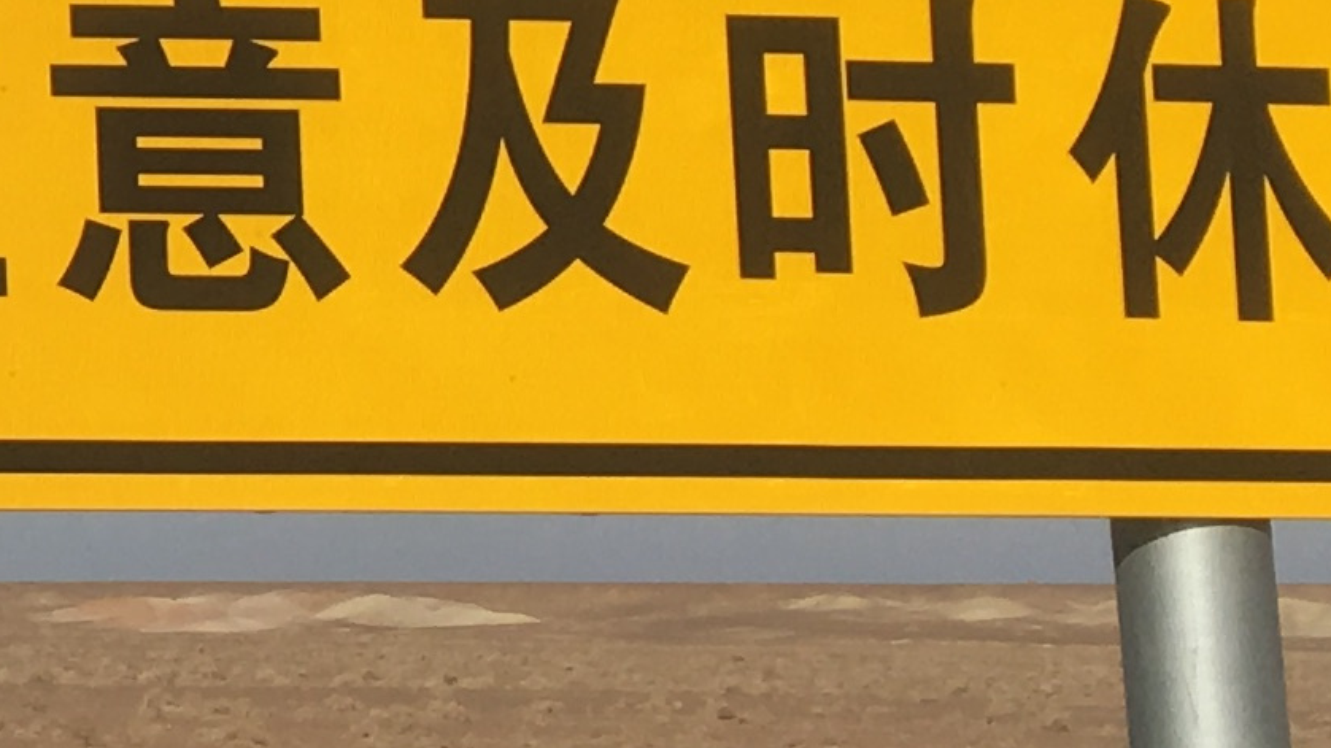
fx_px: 5363
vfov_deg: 7.8
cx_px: -796
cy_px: -343
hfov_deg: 13.2
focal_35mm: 152
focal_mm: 4.15
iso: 25
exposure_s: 1/2959
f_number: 2.2
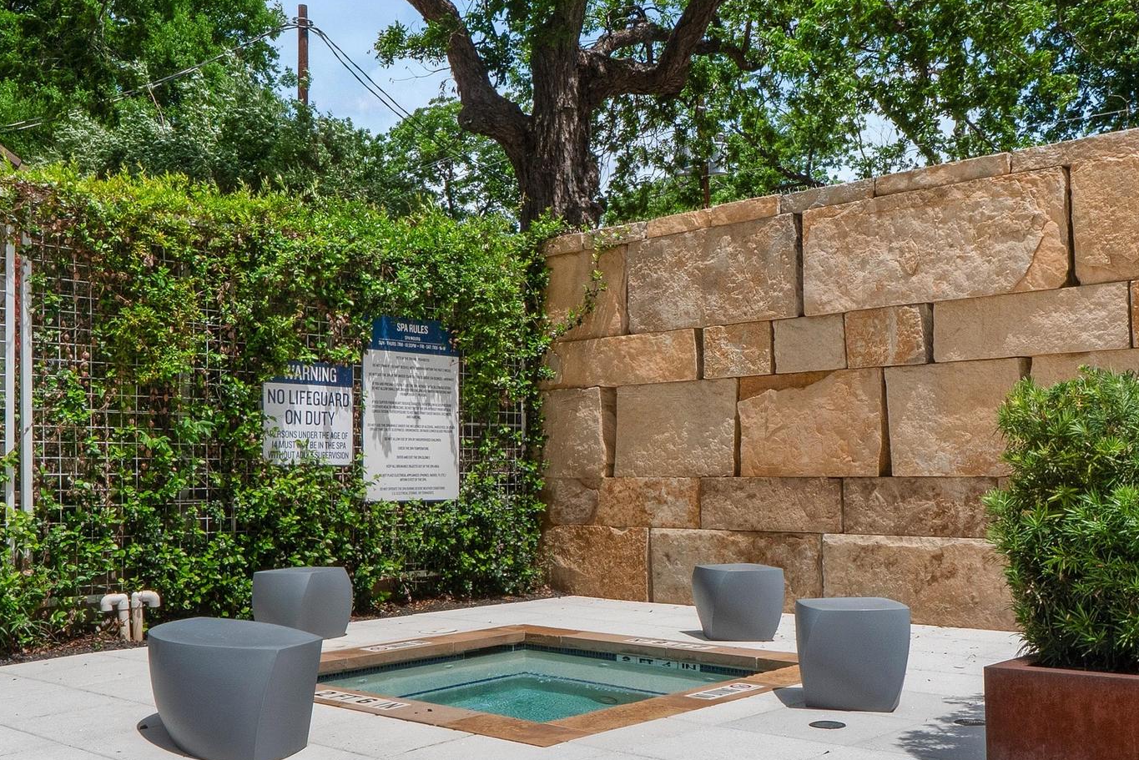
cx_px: 421
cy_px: 446
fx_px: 760
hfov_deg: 72.4
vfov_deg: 52.9
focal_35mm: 24
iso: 200
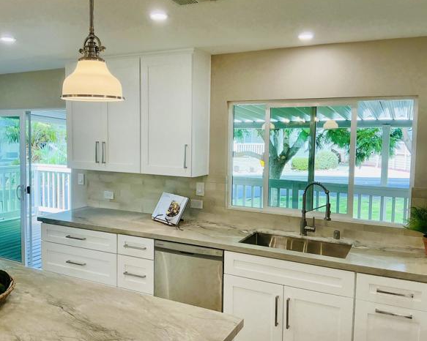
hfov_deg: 58.8
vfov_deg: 48.5
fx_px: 379
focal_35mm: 30
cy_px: 167
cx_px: 210
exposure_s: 1/139
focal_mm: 3
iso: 32
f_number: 1.8
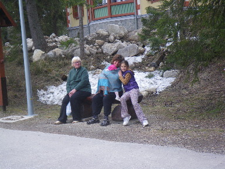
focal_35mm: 62
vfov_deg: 23.7
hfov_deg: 31.2
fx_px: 403
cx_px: 112
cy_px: 84
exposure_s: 1/80
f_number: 4.6
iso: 64
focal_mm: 11.1
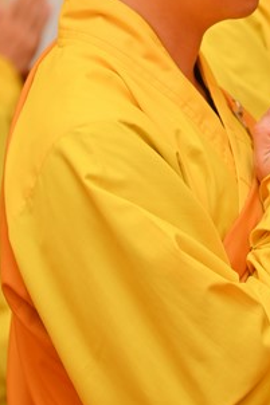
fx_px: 2376
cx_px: 257
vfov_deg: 9.7
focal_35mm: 211
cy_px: 118
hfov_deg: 6.5
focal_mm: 98
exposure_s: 1/125
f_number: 5
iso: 1250
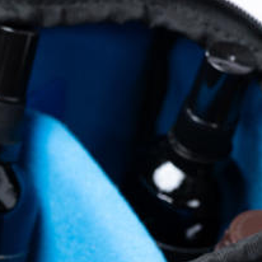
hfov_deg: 10.1
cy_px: 265
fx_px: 1442
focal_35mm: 168
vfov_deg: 10.3
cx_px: -130
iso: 640
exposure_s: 1/80
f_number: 5
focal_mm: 34.5
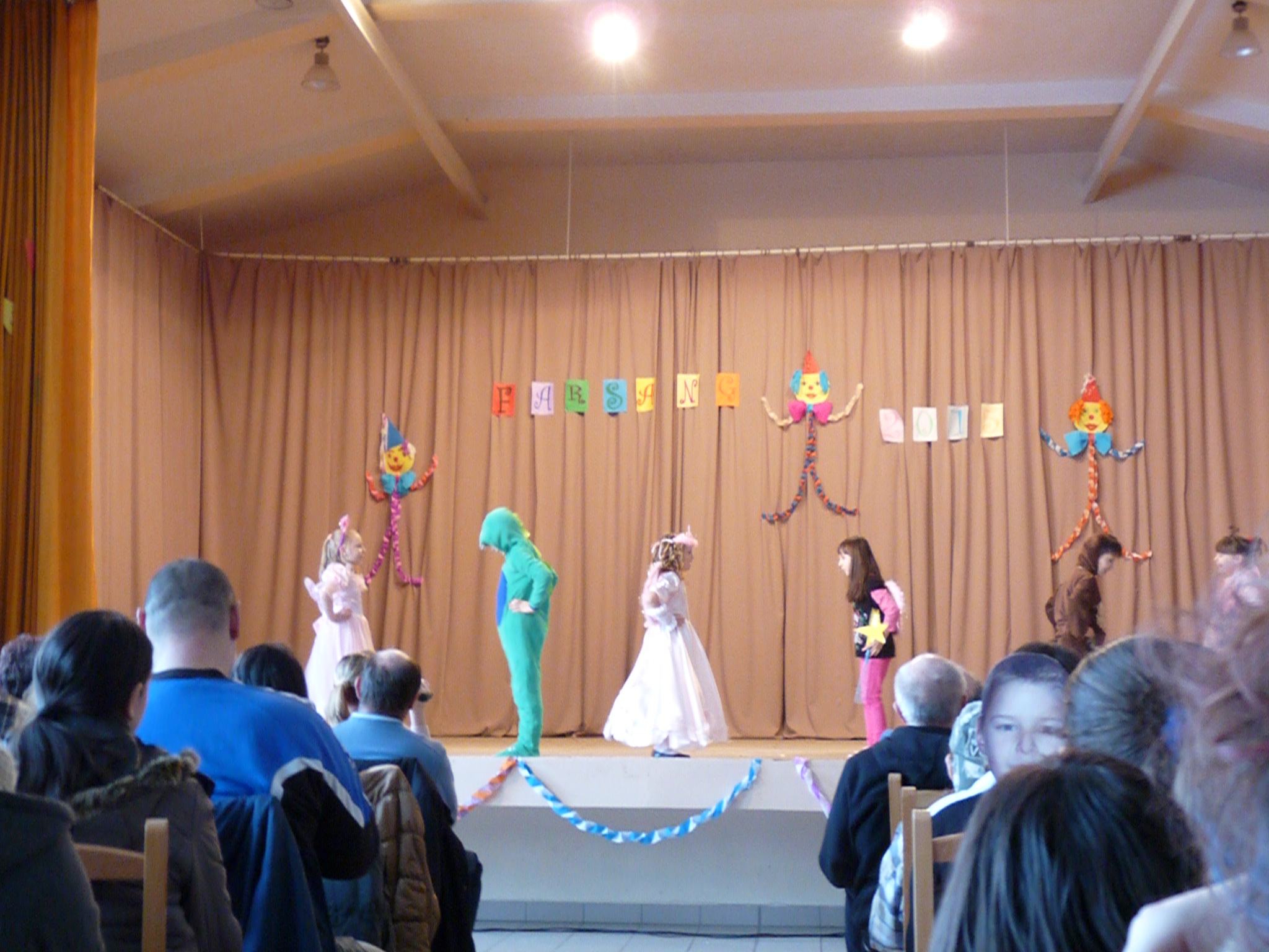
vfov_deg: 26.6
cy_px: 476
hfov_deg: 34.9
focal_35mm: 55
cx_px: 634
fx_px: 2016
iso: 800
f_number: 3.2
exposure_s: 1/10
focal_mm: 9.9
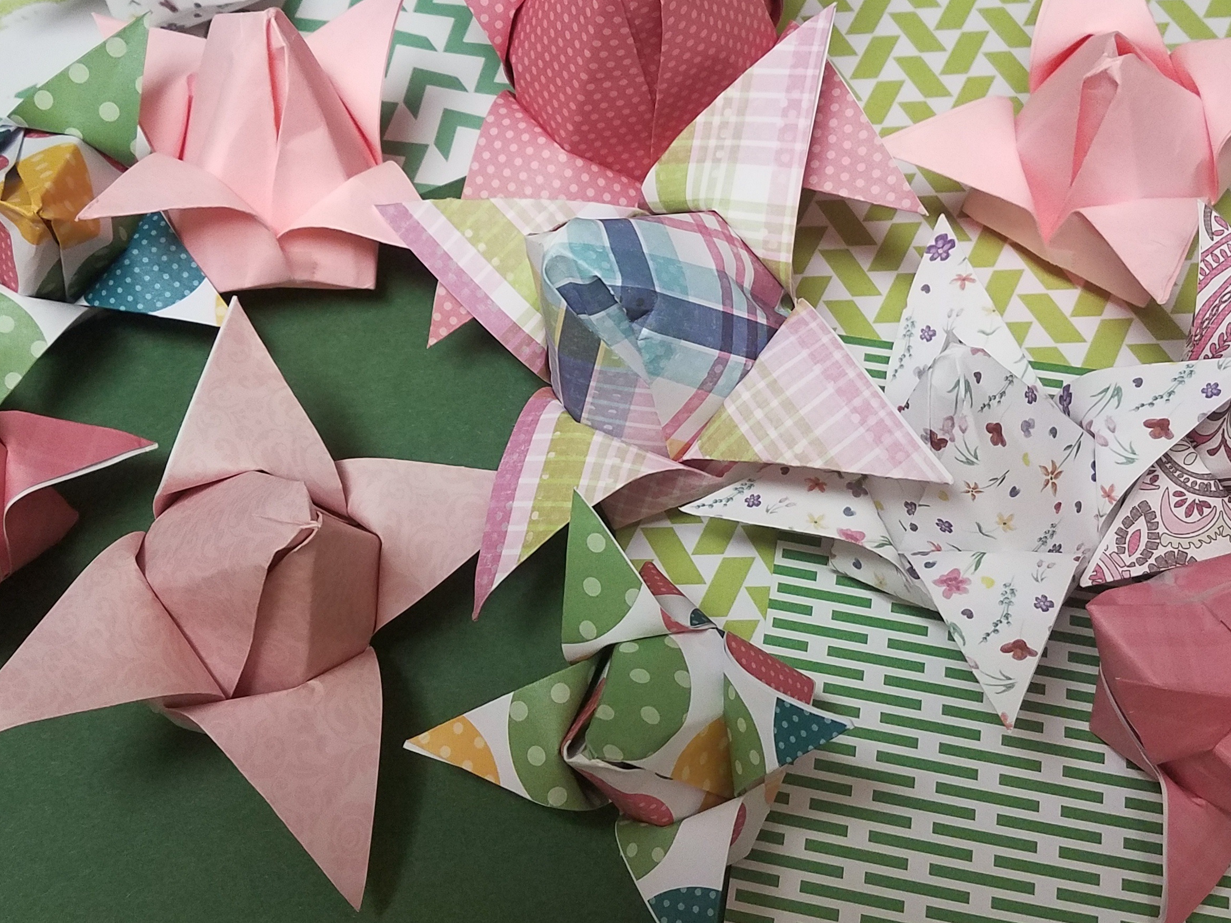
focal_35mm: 45
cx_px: 570
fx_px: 1600
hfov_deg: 42.1
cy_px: 399
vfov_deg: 32.1
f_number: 1.7
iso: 100
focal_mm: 4.2
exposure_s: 1/60
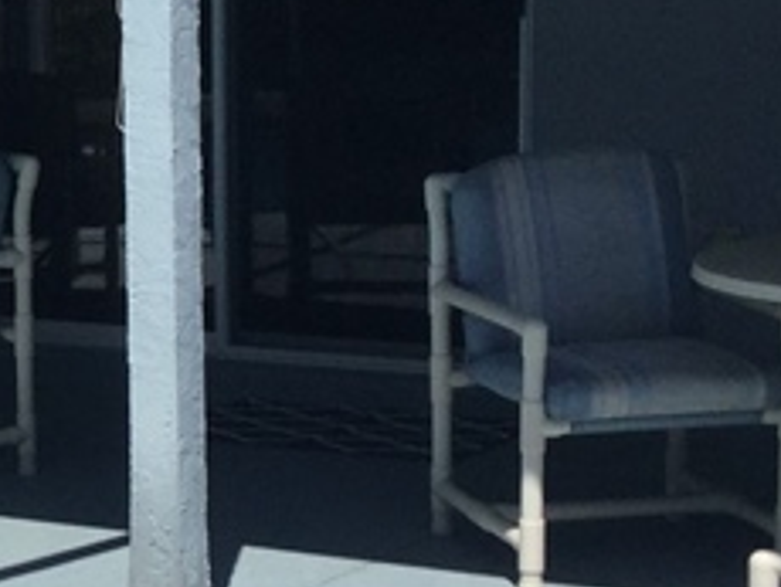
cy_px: 387
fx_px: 3117
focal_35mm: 138
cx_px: -312
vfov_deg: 10.8
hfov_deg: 13.6
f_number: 2.4
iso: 25
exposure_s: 1/1217
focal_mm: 3.3
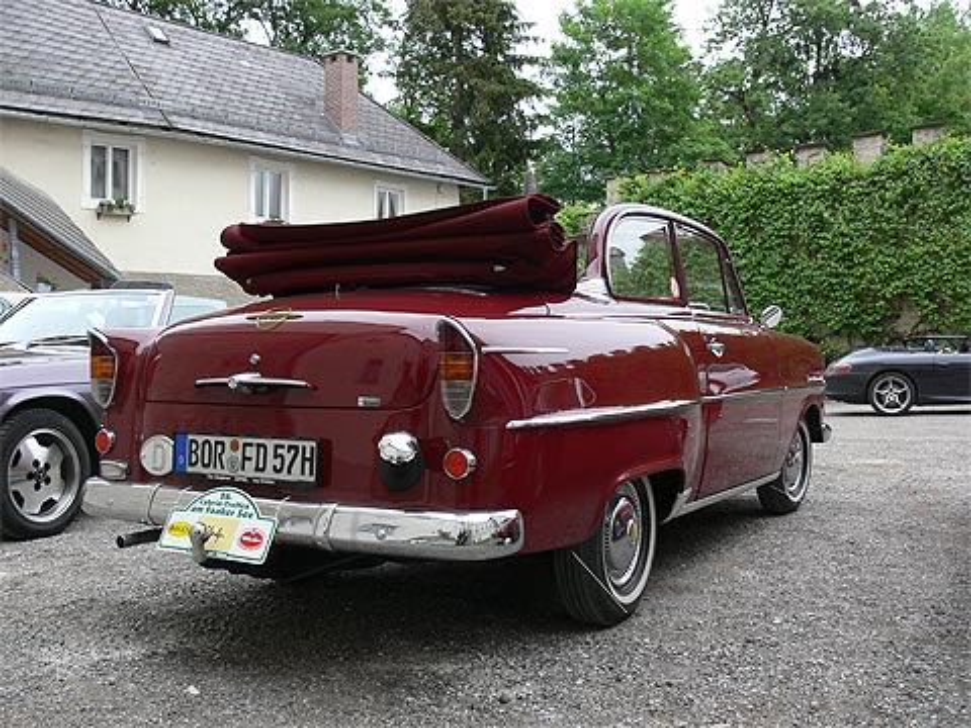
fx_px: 982
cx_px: 486
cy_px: 364
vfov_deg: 40.7
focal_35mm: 35
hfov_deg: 52.6
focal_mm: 7.4
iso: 100
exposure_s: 1/200
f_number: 4
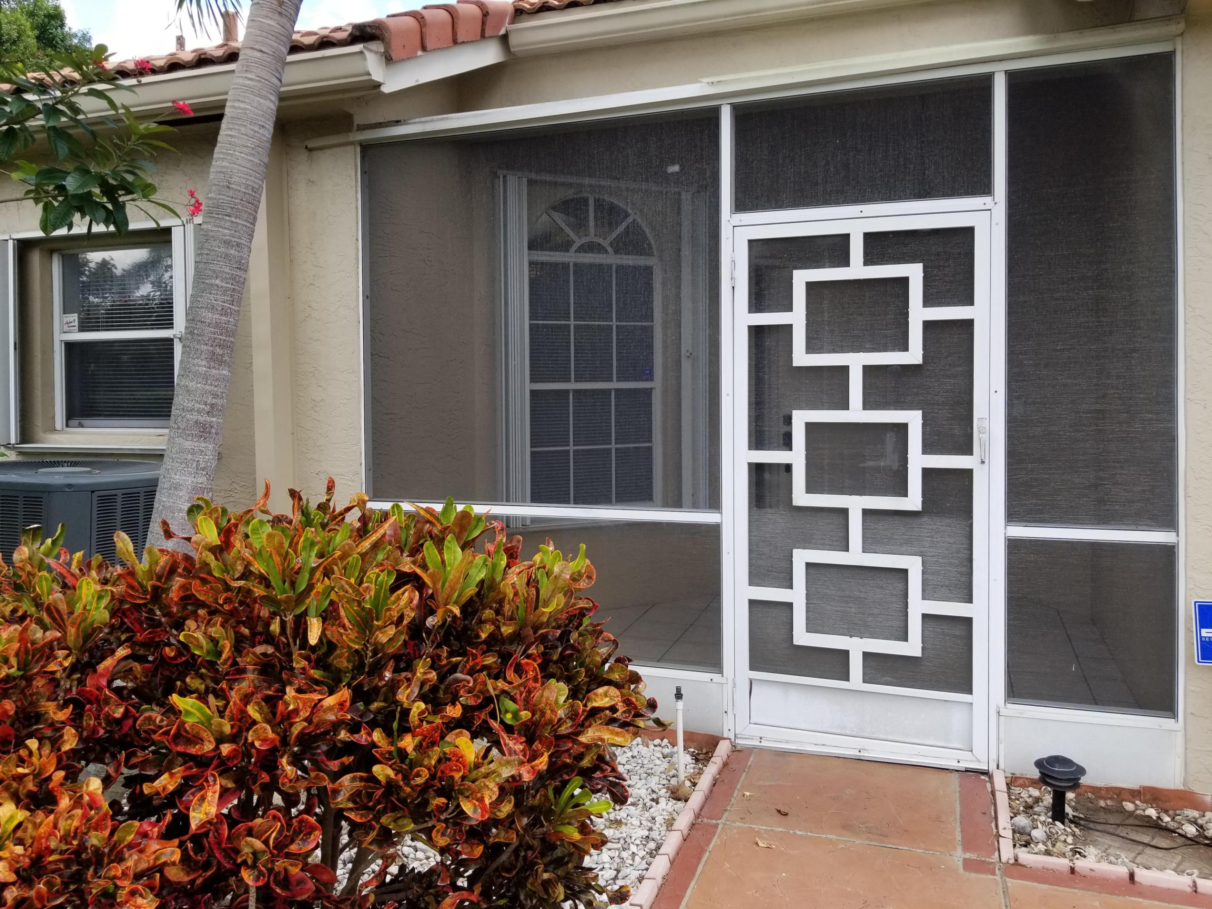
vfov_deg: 53.1
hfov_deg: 67.3
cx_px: 606
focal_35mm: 26
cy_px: 454
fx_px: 910
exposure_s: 1/608
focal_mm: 4.25
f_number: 1.7
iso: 50
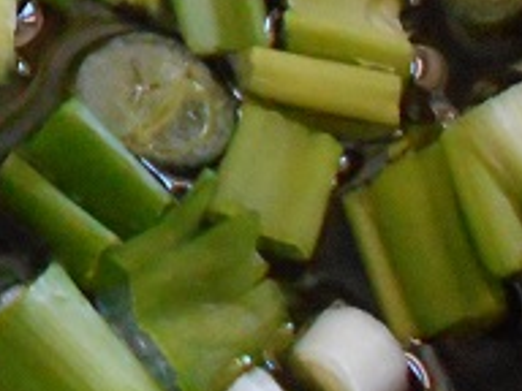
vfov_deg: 10.1
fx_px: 2096
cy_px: -285
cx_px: -421
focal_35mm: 139
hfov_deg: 12.9
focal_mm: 4.6
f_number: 3.2
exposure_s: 1/40
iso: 800
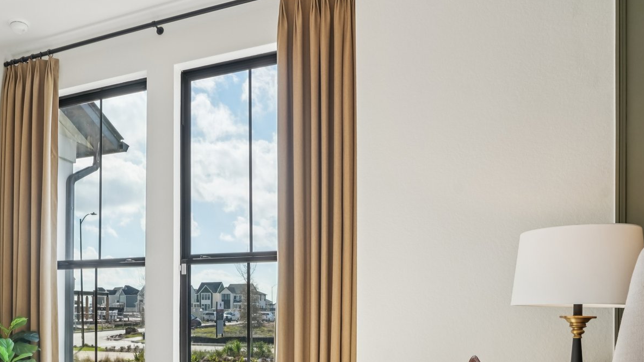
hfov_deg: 62.4
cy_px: 305
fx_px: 495
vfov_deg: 38.2
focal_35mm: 29
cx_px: 163
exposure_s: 1/750
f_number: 8
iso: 400
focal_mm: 16
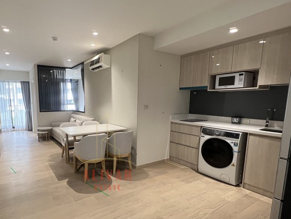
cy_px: 125
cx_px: 109
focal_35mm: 19
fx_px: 160
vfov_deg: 68.4
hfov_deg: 83.0
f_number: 1.8
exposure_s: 1/50
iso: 160
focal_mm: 1.57
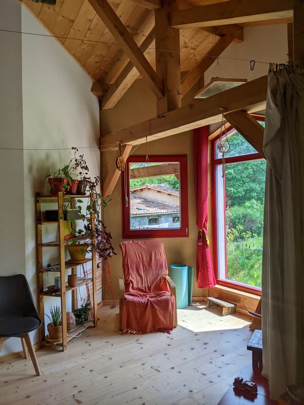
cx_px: 152
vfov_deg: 65.3
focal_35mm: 27
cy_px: 202
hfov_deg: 51.4
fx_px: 316
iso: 54
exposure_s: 1/1957
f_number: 1.8
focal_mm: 4.44
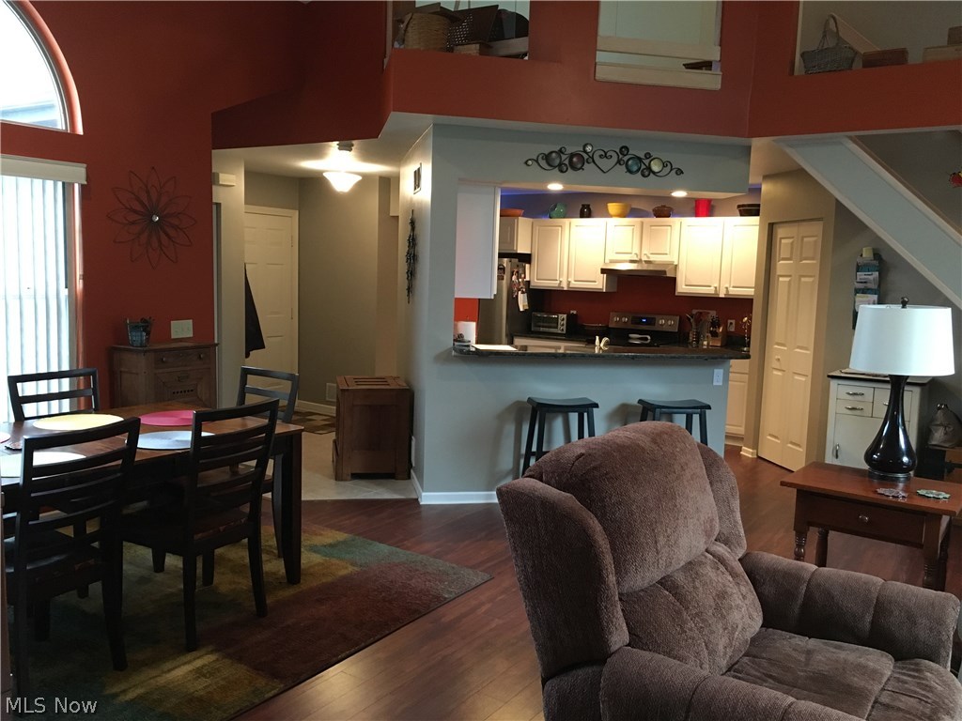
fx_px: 806
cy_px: 360
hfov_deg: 61.7
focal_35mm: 29
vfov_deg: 48.2
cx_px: 481
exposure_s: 1/20
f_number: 2.2
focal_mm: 4.15
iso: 200
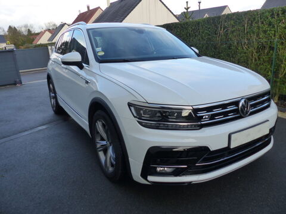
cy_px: 107
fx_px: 215
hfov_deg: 67.3
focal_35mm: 26
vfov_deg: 53.1
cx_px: 143
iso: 200
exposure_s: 1/640
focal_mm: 4.5
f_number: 2.8
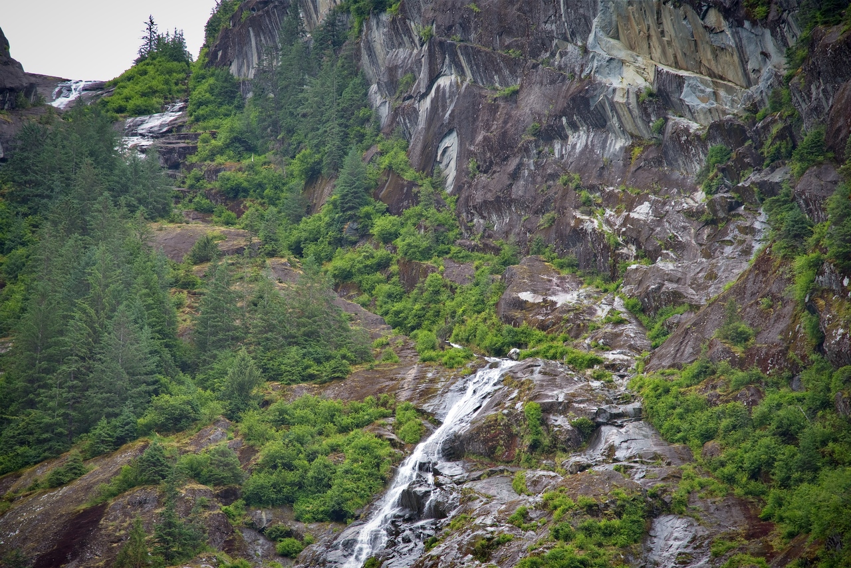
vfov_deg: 11.4
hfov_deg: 17.1
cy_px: 284
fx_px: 2837
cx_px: 426
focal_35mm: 120
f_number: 4
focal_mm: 120
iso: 250
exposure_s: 1/250
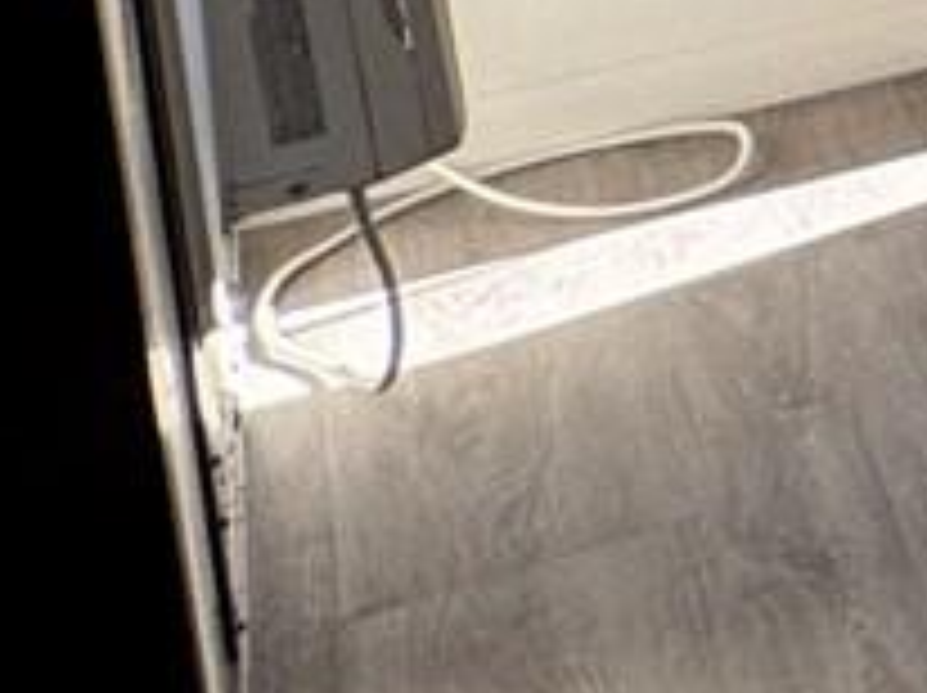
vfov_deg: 11.7
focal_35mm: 109
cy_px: -810
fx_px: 2916
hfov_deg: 9.1
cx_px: 3406
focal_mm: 2.22
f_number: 2.2
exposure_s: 1/298
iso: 40
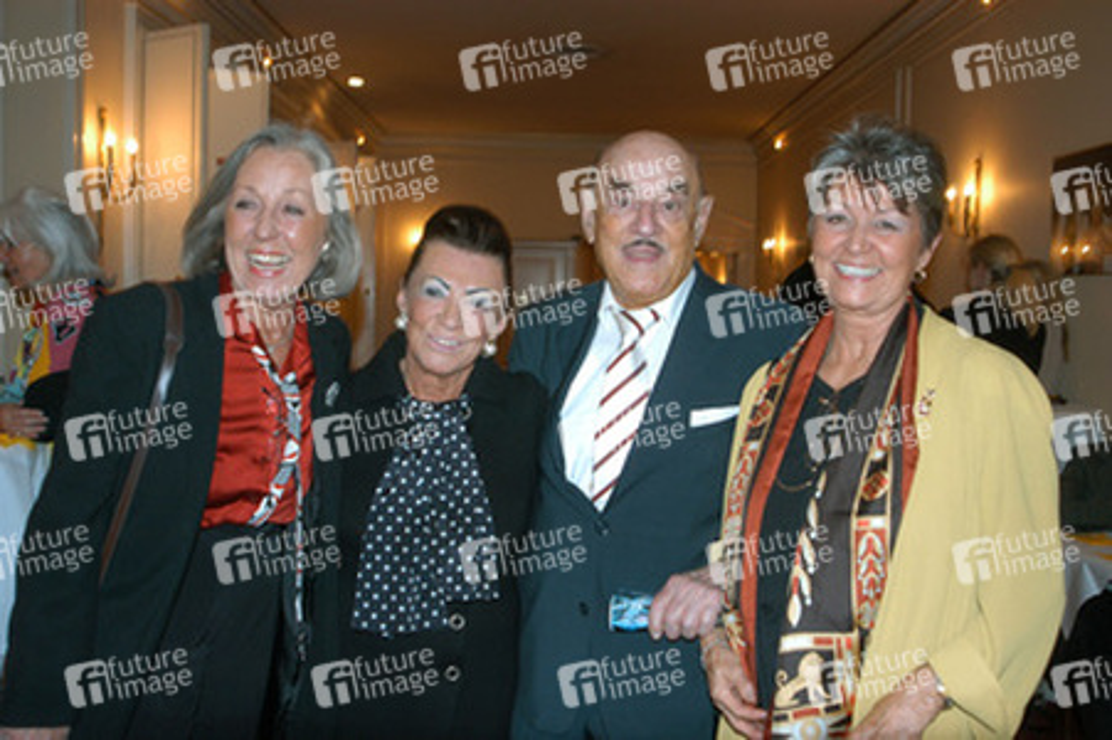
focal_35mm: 36
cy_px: 370
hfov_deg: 53.2
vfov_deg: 36.8
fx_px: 1111
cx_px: 556
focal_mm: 24
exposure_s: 1/40
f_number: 3.5
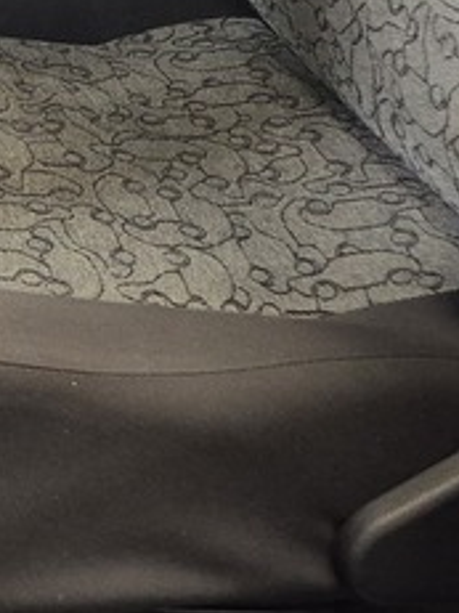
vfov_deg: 17.7
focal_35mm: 102
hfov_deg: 13.5
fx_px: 1805
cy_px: -247
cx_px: -260
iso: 500
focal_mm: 5.4
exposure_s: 1/100
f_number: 1.8
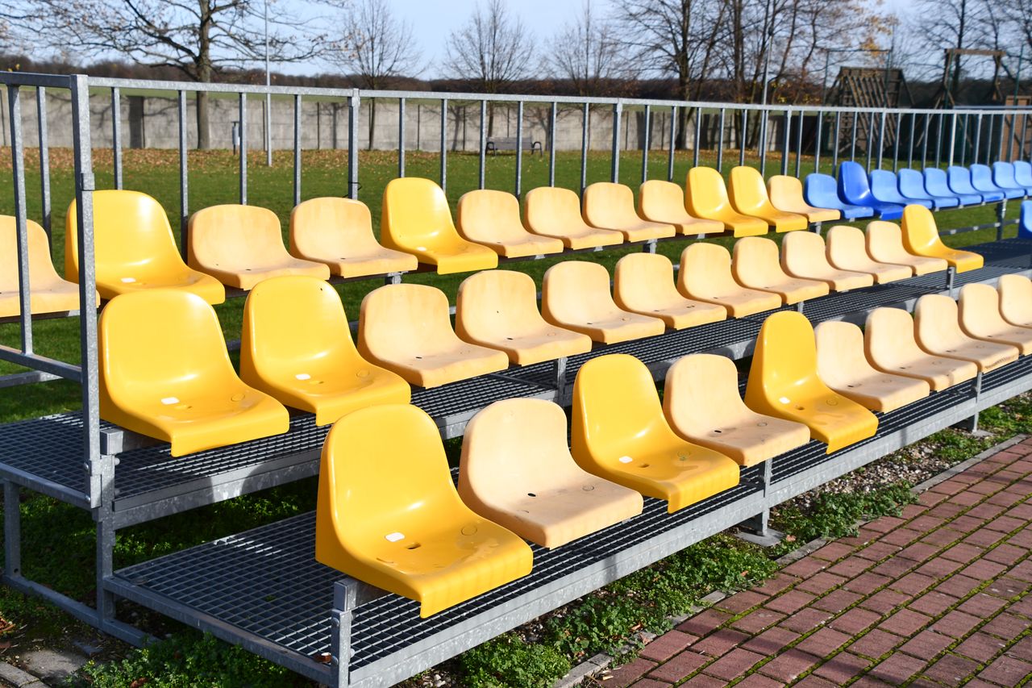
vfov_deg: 29.9
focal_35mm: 45
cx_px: 516
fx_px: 1290
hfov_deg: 43.6
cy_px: 344
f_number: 8
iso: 100
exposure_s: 1/250
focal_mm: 30
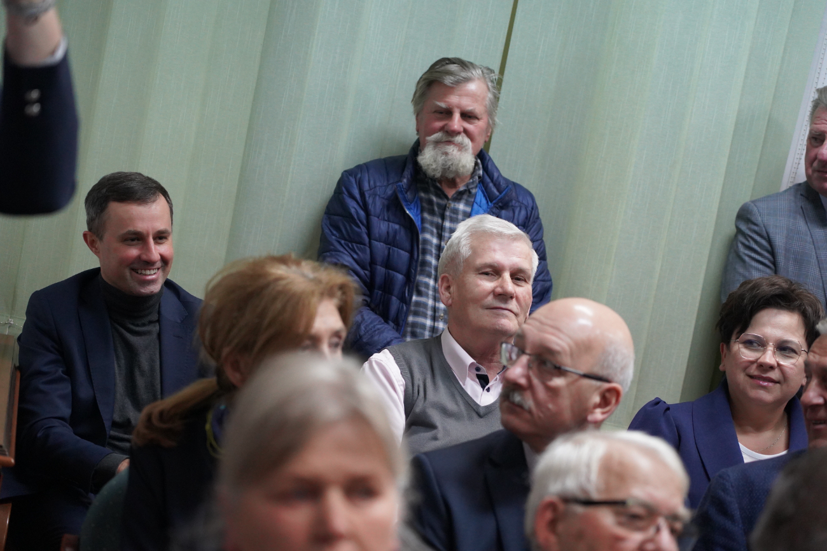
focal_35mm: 105
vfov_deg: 13.0
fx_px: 2412
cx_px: 414
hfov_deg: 19.5
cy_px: 276
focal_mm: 105
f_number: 4
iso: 6400
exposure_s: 1/160
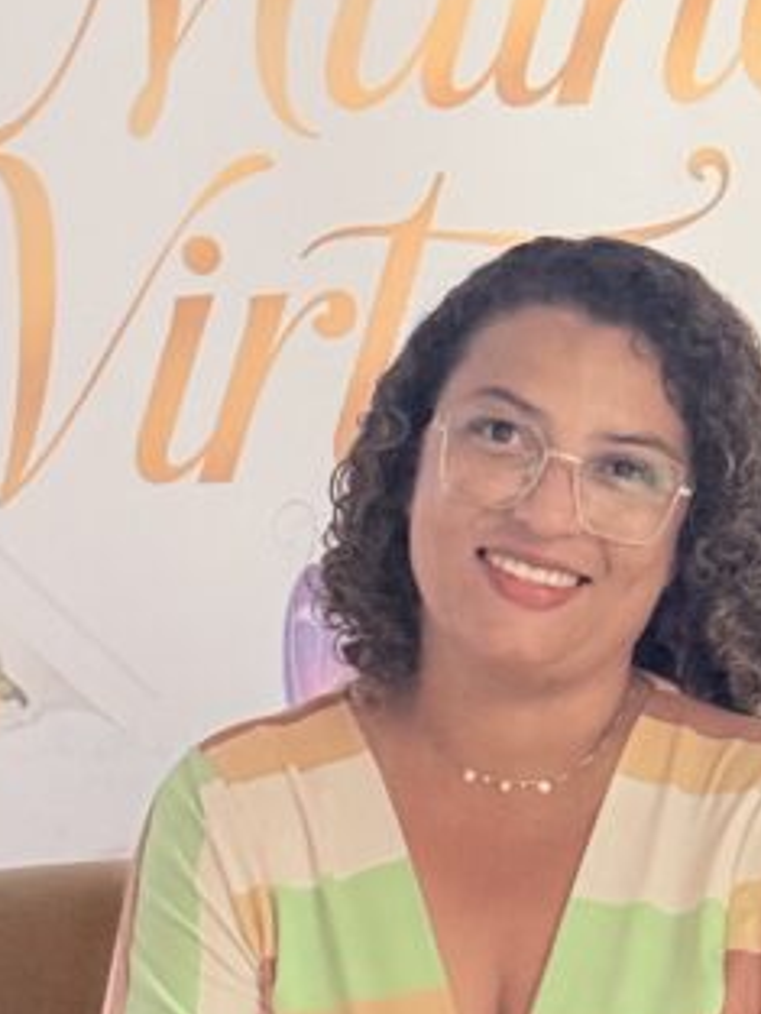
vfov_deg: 12.5
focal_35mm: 157
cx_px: 437
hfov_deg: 9.5
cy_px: 897
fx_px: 4599
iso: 500
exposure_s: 1/30
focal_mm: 6.76
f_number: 1.78
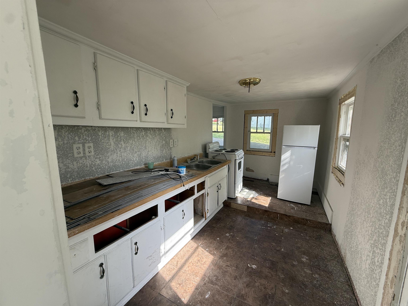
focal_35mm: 14
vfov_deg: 85.7
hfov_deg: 102.1
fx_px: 165
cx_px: 204
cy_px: 153
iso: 64
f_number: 2.2
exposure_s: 1/146
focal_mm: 2.22
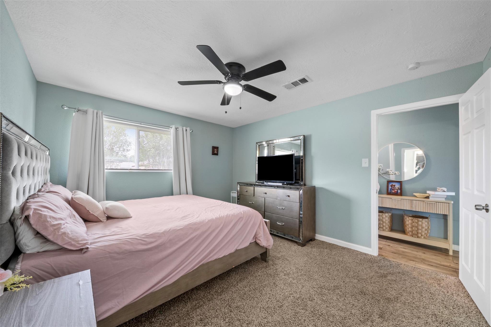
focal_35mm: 13
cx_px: 246
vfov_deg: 85.4
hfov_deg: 108.3
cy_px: 164
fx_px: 177
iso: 250
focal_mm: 13
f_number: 9
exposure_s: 3.2
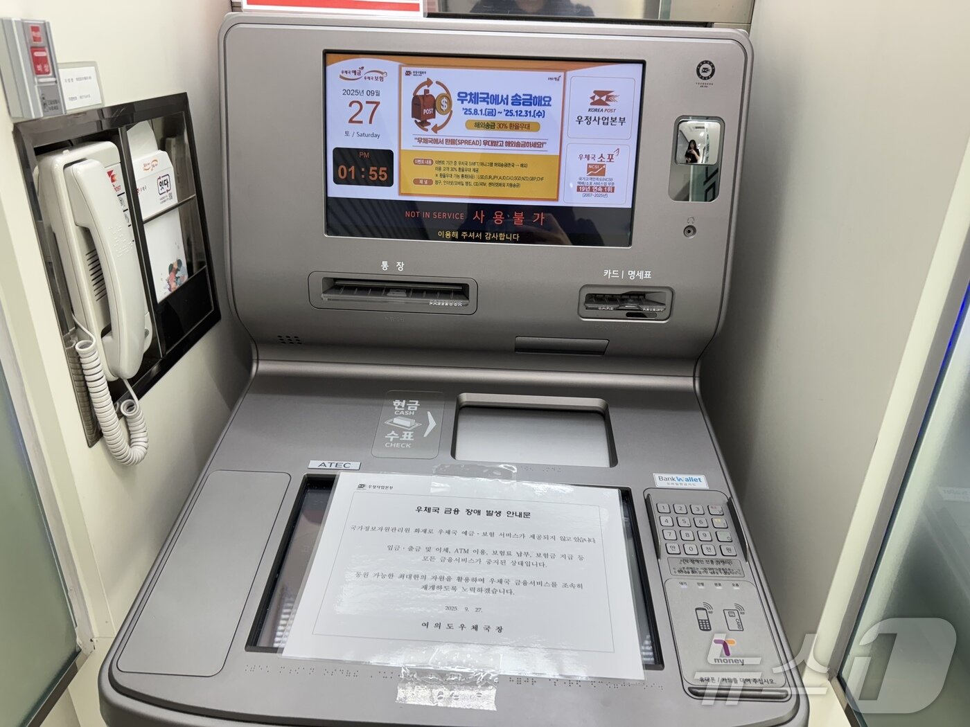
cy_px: 364
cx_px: 485
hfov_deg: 71.6
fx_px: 673
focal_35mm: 24
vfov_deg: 56.8
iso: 125
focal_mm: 6.76
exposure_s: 1/120
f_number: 1.78
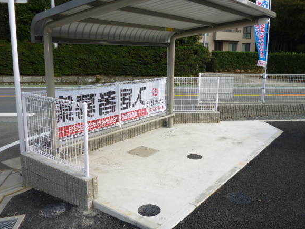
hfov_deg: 58.3
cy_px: 109
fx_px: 273
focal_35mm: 31
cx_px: 158
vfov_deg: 45.5
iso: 100
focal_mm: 5
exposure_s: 1/500
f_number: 3.1
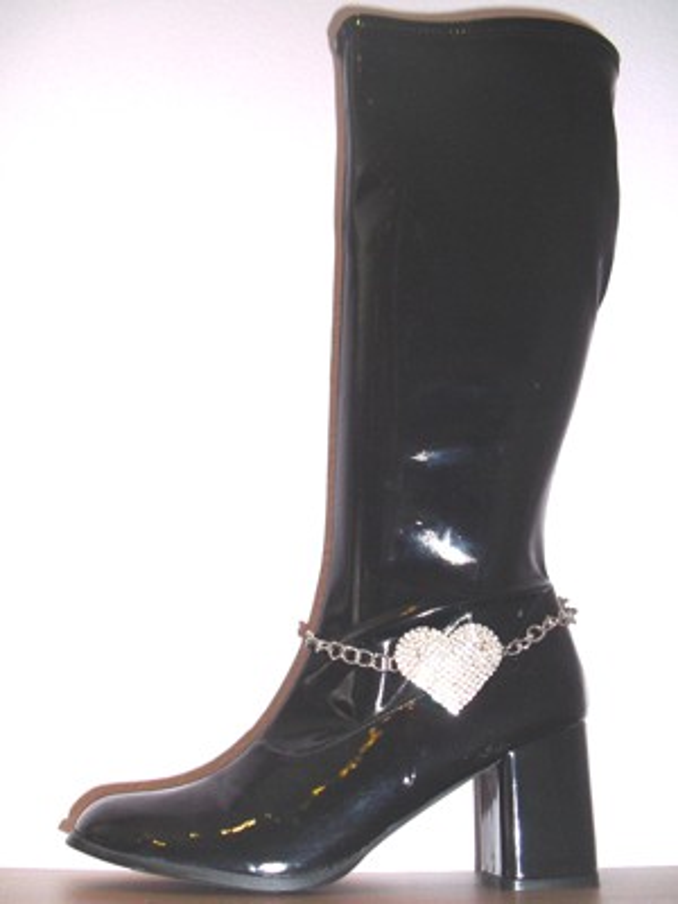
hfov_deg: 39.7
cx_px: 339
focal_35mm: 36
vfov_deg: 51.4
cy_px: 452
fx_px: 940
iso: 400
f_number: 3.1
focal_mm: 6.3
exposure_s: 1/60
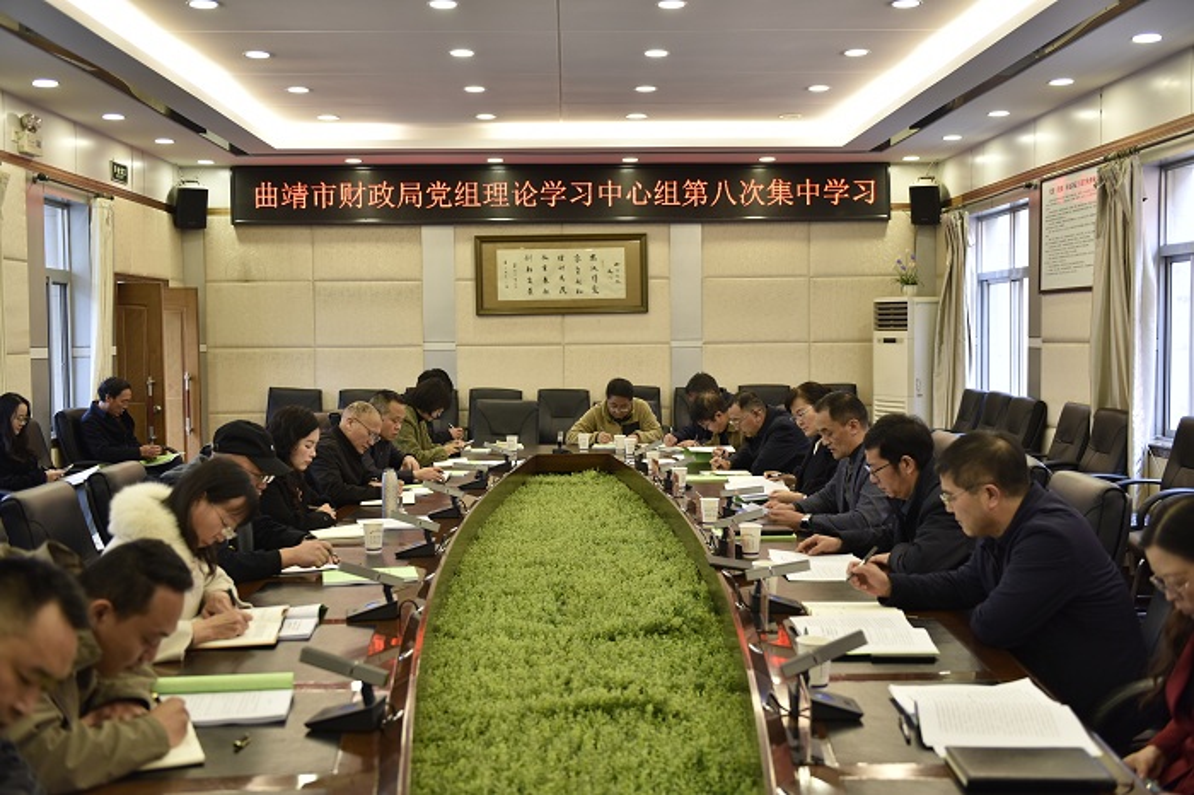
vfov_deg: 35.0
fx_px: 1260
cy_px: 398
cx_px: 597
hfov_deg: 50.7
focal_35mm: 38
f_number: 3.2
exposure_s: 1/60
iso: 400
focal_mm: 38
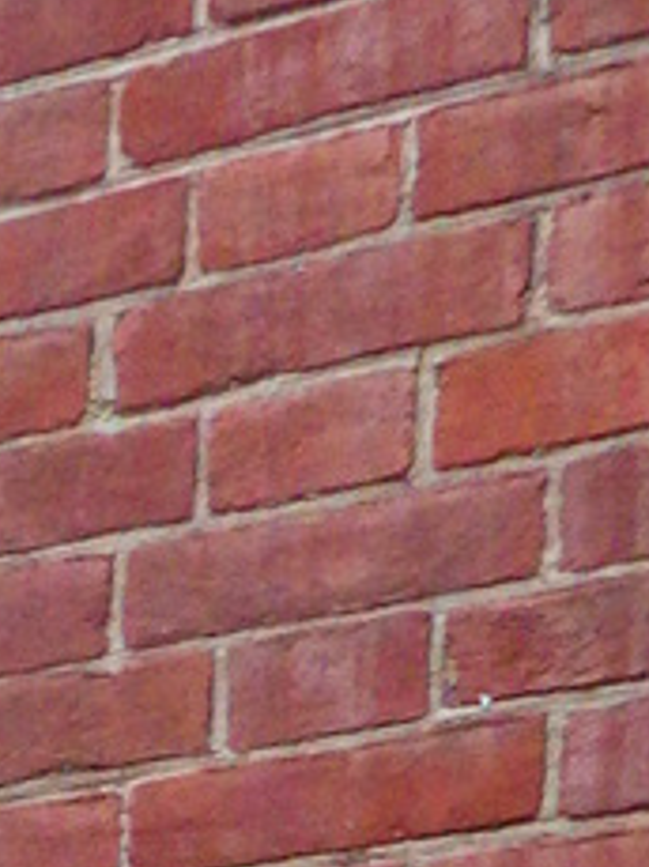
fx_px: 4358
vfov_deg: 10.0
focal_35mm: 174
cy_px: 2036
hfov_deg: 7.2
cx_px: -1509
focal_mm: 4.5
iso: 500
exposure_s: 1/45
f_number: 2
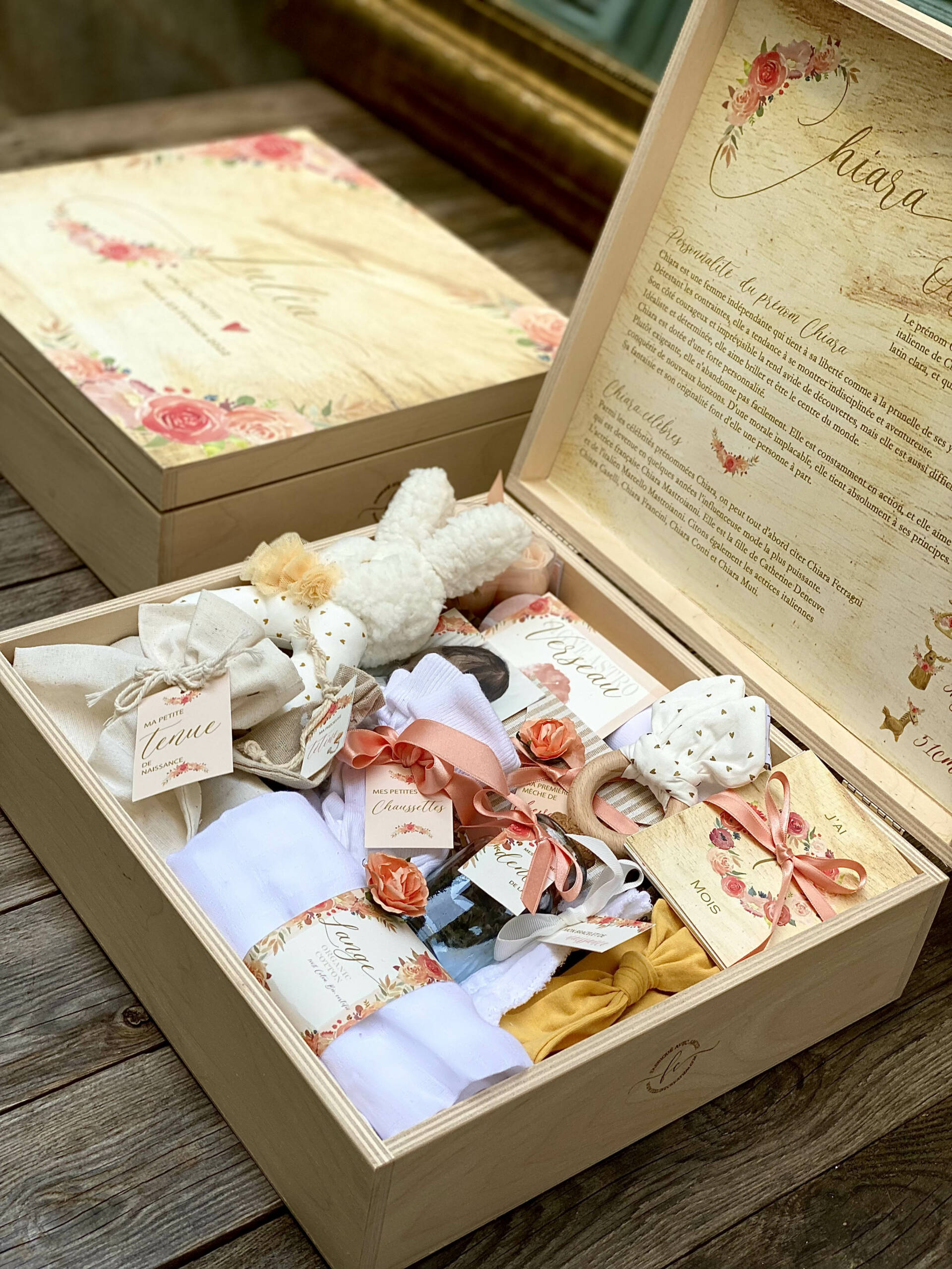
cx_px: 476
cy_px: 634
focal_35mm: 52
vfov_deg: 36.8
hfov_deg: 28.0
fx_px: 1907
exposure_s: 1/122
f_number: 2
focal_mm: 6
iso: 25
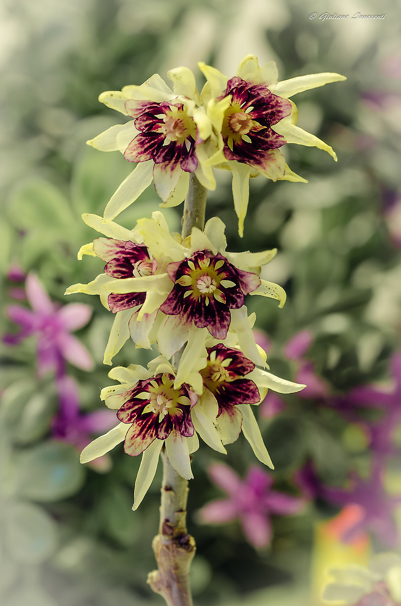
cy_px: 303
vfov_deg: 15.2
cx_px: 200
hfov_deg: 10.1
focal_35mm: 135
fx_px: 2267
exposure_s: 1/1.67
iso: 200
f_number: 13
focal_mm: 90
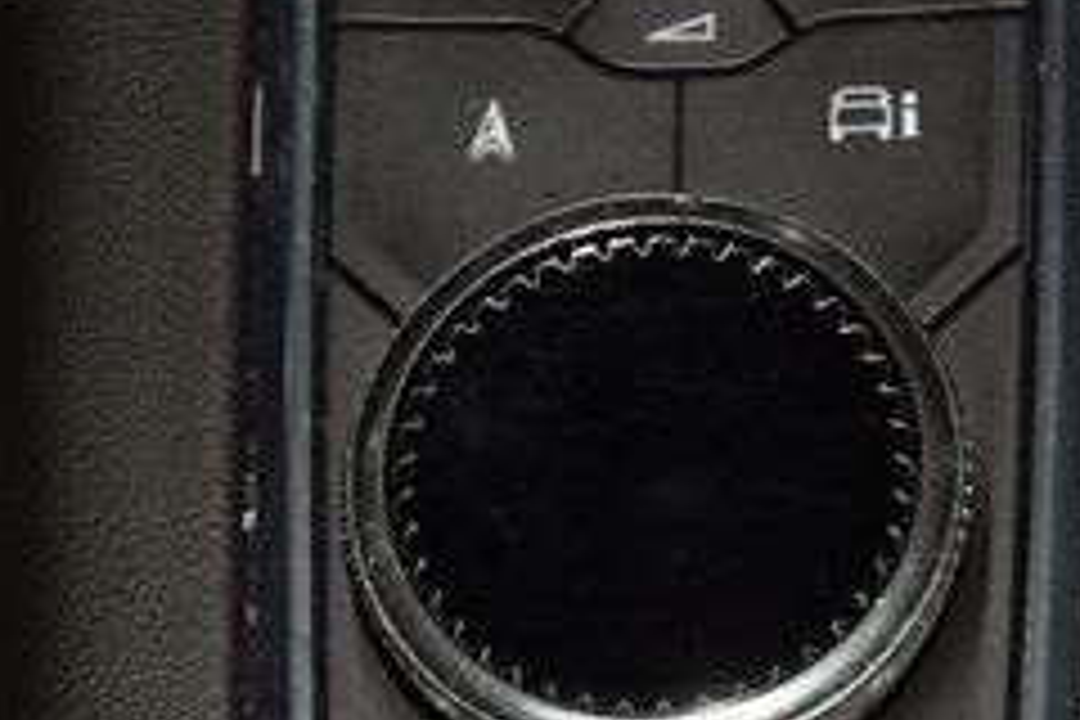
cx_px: 706
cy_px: 610
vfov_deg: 4.9
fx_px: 8399
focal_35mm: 280
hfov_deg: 7.4
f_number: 8
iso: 100
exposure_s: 1/125
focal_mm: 70
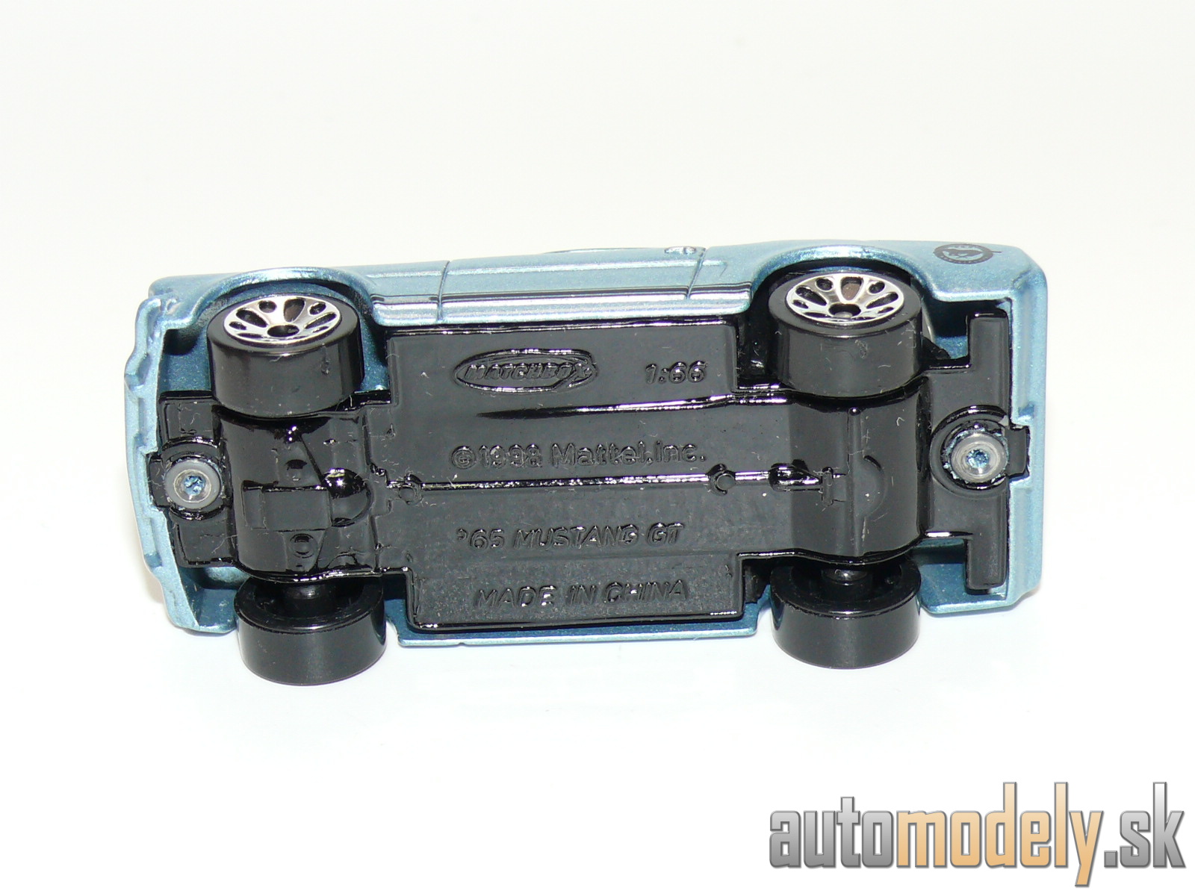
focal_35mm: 103
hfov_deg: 19.1
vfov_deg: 14.4
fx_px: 3556
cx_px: 598
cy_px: 448
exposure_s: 1/30
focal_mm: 13.6
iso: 100
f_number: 4
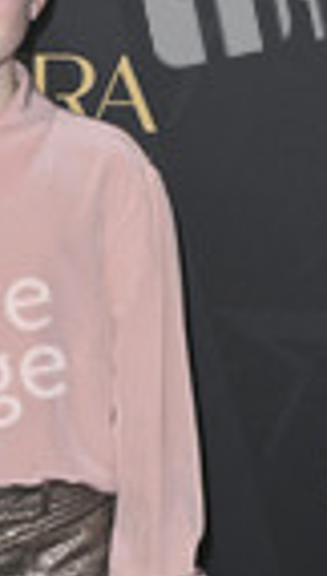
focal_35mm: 114
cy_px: 576
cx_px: -24
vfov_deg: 18.3
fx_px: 1748
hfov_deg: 10.6
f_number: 6.3
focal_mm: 39
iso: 2000
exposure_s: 1/320
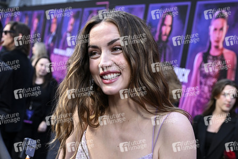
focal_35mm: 53
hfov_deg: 37.5
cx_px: 119
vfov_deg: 25.5
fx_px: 350
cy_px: 80
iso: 1600
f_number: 5.6
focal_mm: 53
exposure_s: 1/320
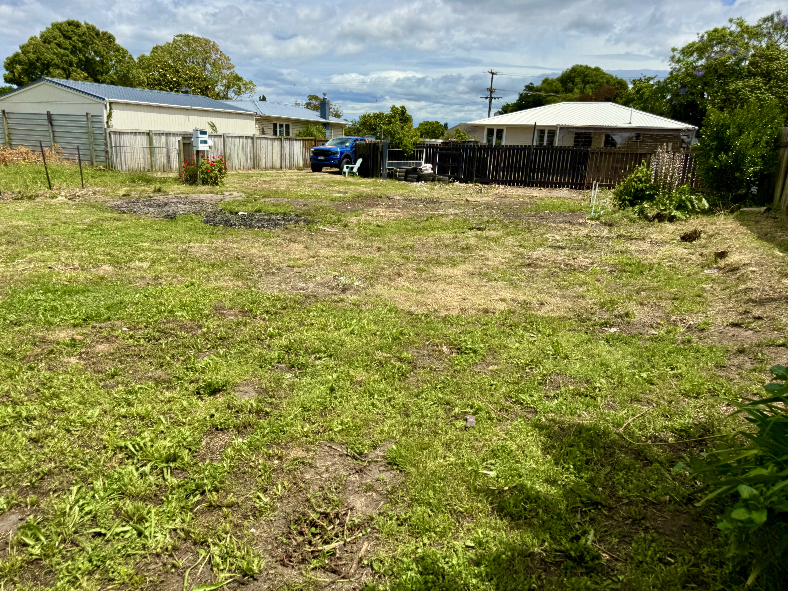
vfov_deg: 56.8
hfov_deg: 71.6
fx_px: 546
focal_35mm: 24
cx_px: 394
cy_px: 296
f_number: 1.78
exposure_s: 1/20000
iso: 64
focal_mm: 6.76
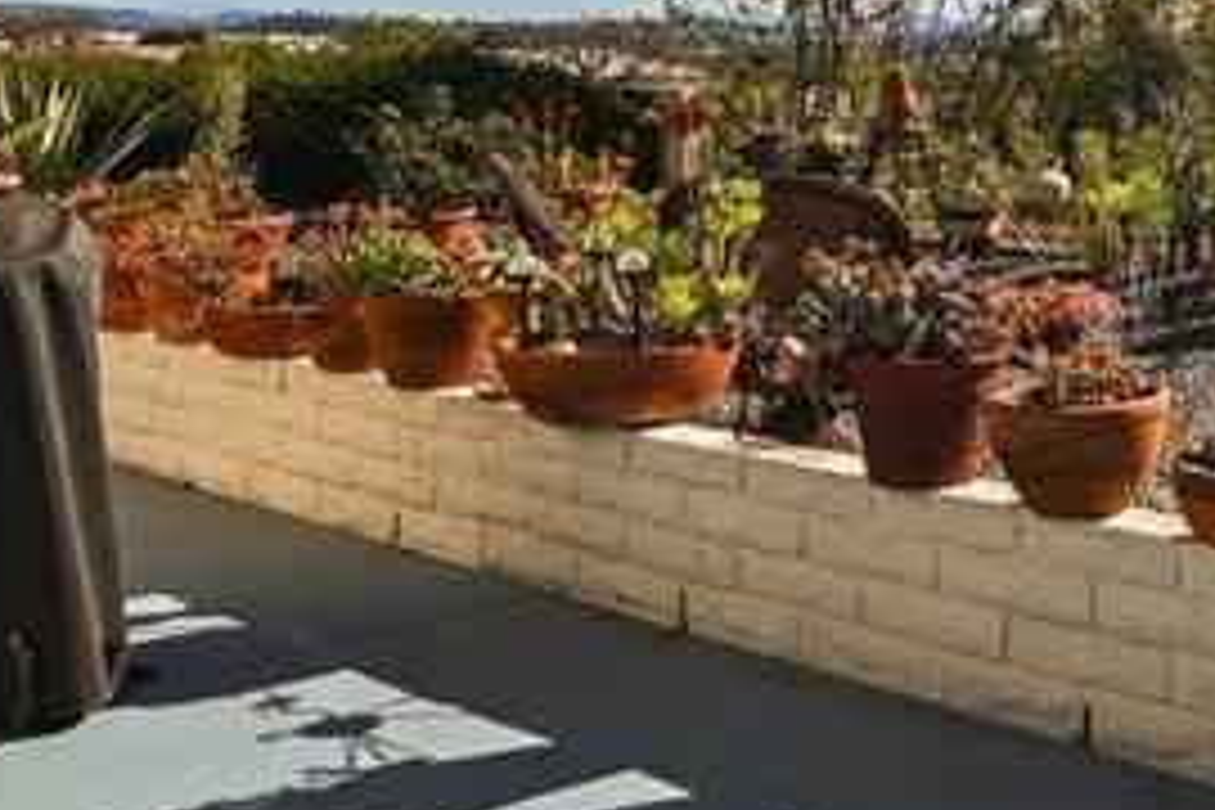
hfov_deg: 30.7
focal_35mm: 53
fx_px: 1789
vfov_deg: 24.5
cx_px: 1516
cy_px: 32
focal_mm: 14
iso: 100
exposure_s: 1/160
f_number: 6.3
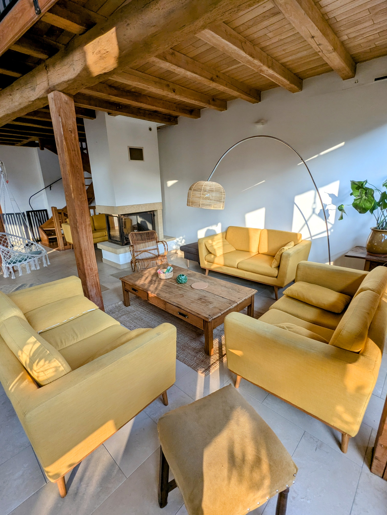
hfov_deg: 78.1
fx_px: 239
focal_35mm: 16
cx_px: 194
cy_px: 258
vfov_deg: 94.5
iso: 54
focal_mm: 2.35
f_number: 2.2
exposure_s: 1/136
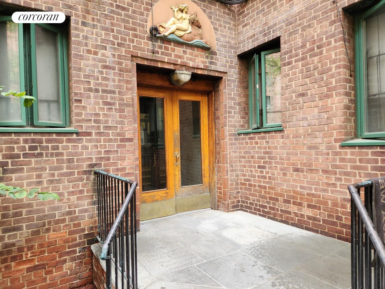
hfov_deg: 73.9
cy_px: 144
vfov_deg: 58.9
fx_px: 256
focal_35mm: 23
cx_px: 192
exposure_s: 1/180
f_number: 1.8
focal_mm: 5.4
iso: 160
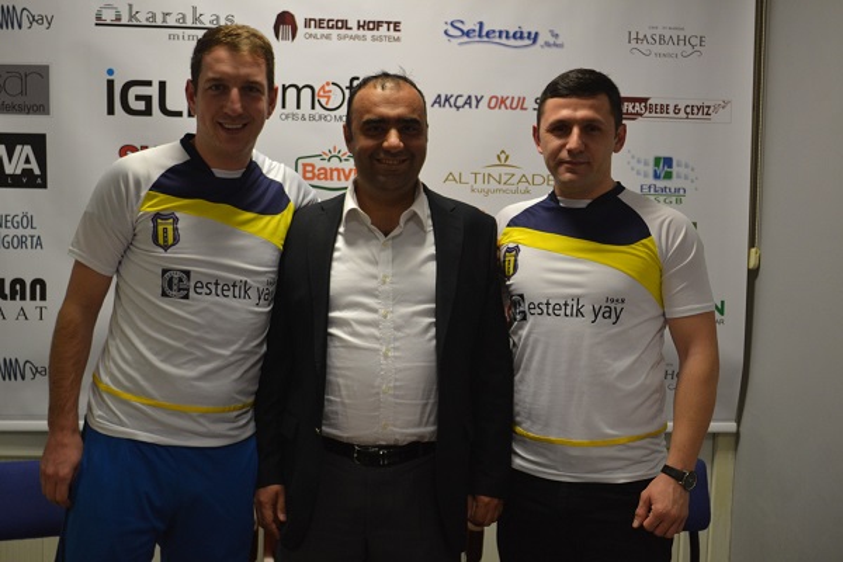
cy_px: 281
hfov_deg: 41.1
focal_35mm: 48
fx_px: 1124
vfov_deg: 28.1
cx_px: 422
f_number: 4.8
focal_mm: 32
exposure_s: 1/40
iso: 800
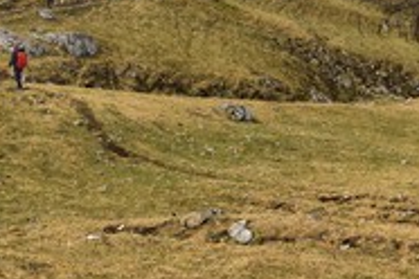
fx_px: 1001
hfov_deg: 23.4
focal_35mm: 86
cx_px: 322
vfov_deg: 15.6
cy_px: -7
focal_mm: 38
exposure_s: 1/400
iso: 200
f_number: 10
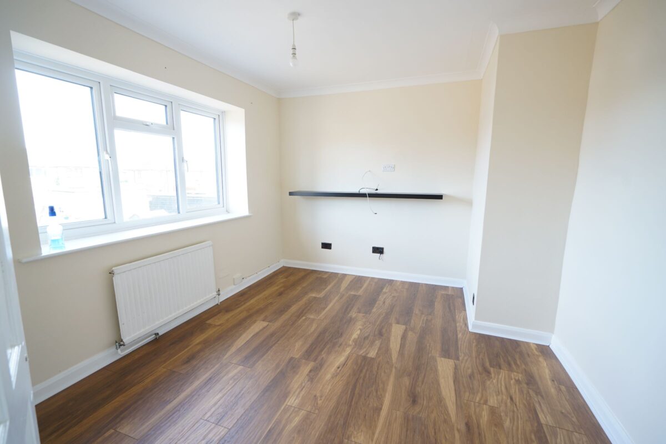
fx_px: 296
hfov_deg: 96.7
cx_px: 333
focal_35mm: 16
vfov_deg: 73.8
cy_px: 222
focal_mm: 16
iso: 400
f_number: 4.5
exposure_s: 1/40
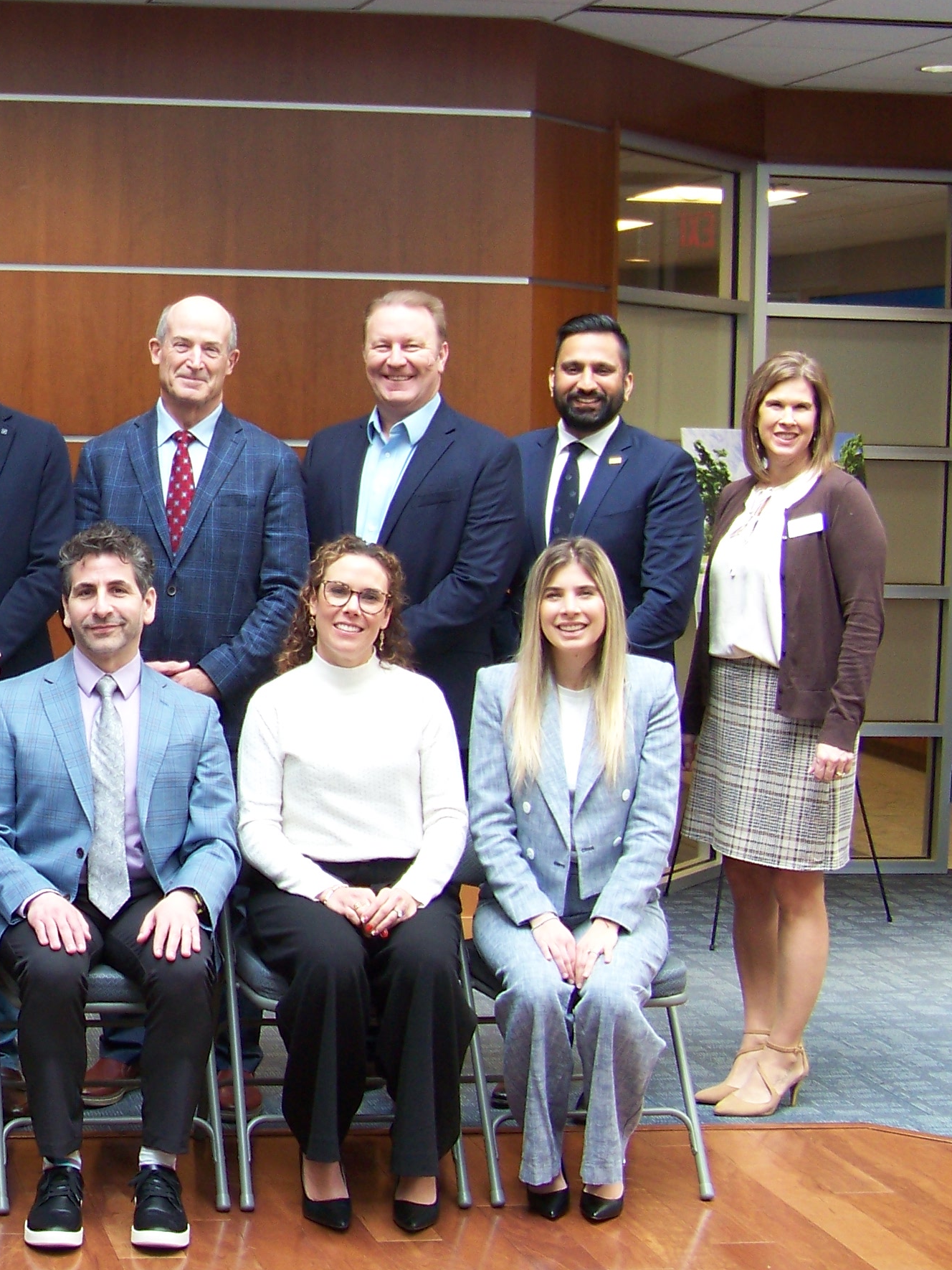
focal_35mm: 68
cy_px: 577
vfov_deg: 28.5
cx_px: -249
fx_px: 2493
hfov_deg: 20.0
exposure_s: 1/30
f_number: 2.8
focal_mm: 5.85
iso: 80
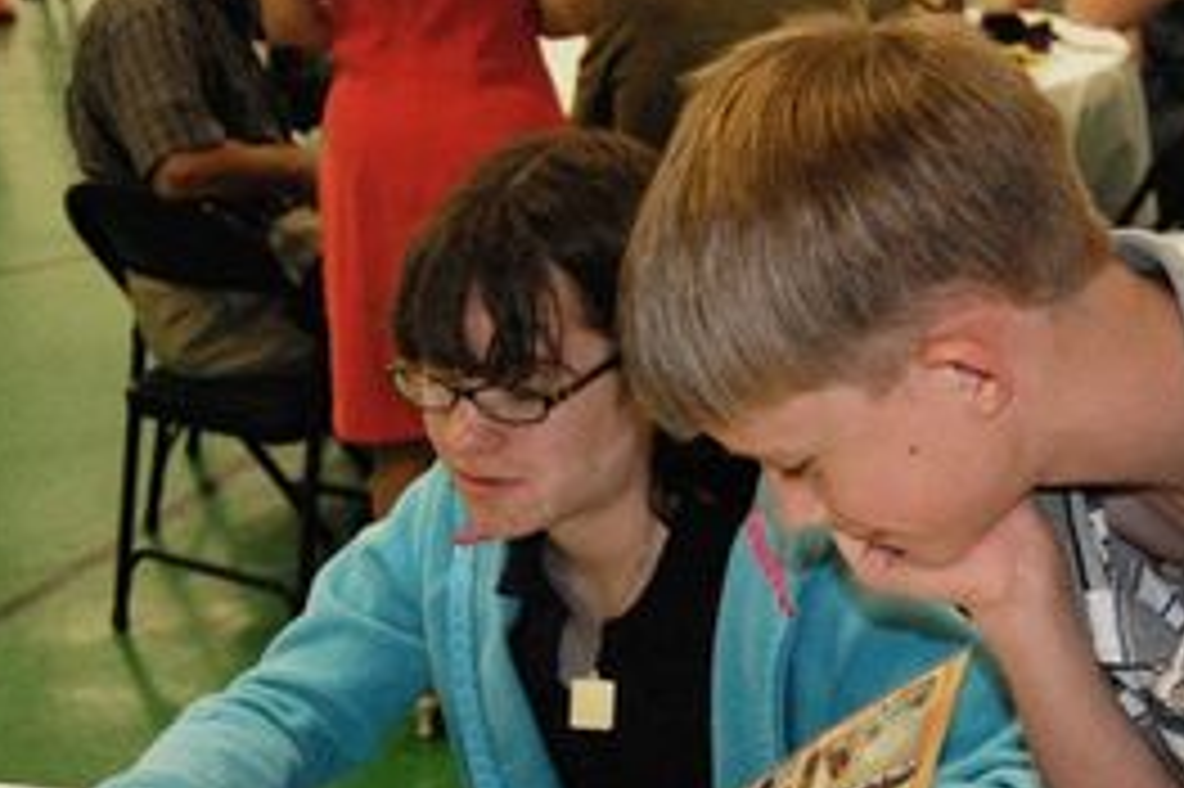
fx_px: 2399
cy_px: 567
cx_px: 801
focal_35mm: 73
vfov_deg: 18.6
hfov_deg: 27.5
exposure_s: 1/60
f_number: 5.6
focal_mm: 32
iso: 1600
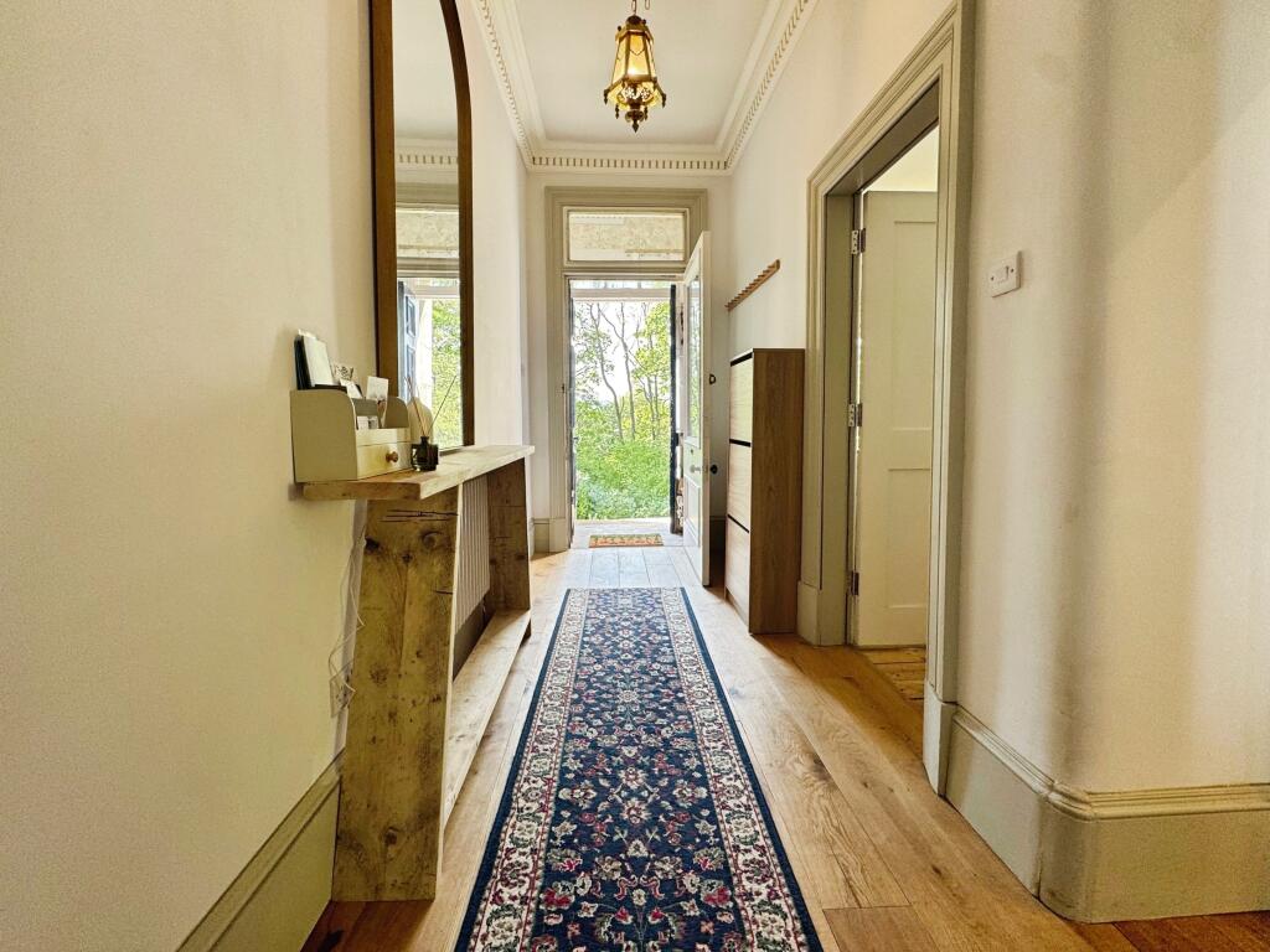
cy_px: 476
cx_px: 635
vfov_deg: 85.7
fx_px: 514
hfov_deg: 102.1
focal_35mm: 14
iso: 64
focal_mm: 2.22
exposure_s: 1/99
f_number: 2.2
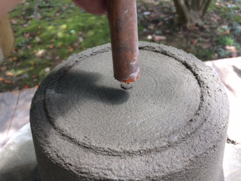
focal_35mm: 29
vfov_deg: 48.2
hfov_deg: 61.7
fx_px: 202
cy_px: 90
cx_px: 120
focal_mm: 4.15
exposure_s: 1/120
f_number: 2.2
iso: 32
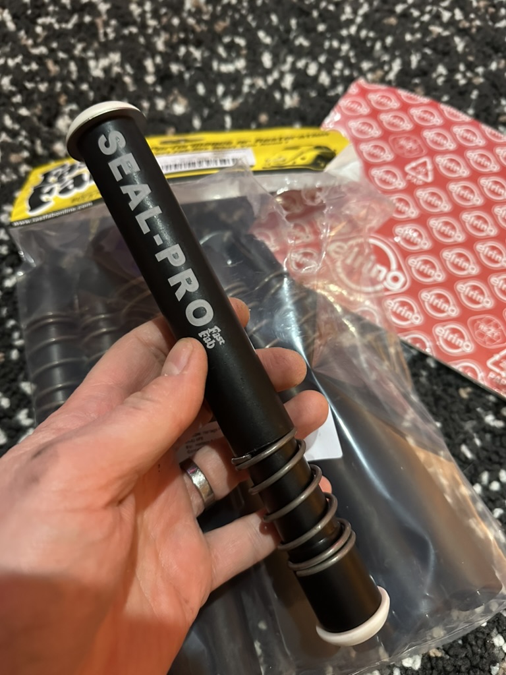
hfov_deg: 56.8
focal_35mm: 24
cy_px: 338
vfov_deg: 71.6
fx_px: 468
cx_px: 253
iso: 640
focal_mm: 6.86
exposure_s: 1/33
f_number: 1.78
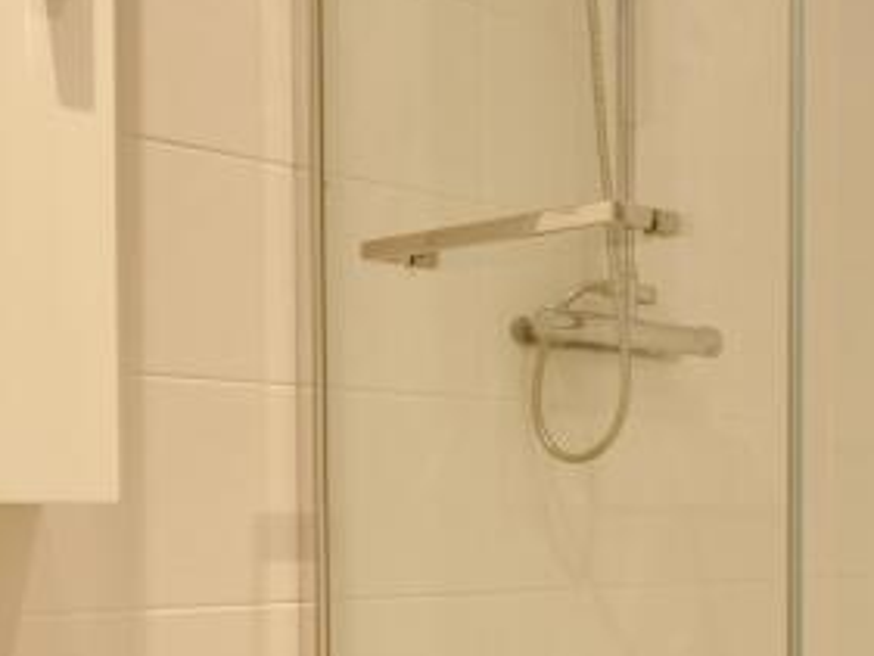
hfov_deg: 27.7
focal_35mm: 58
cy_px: 538
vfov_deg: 24.9
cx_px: 1141
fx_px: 1459
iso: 100
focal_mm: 11
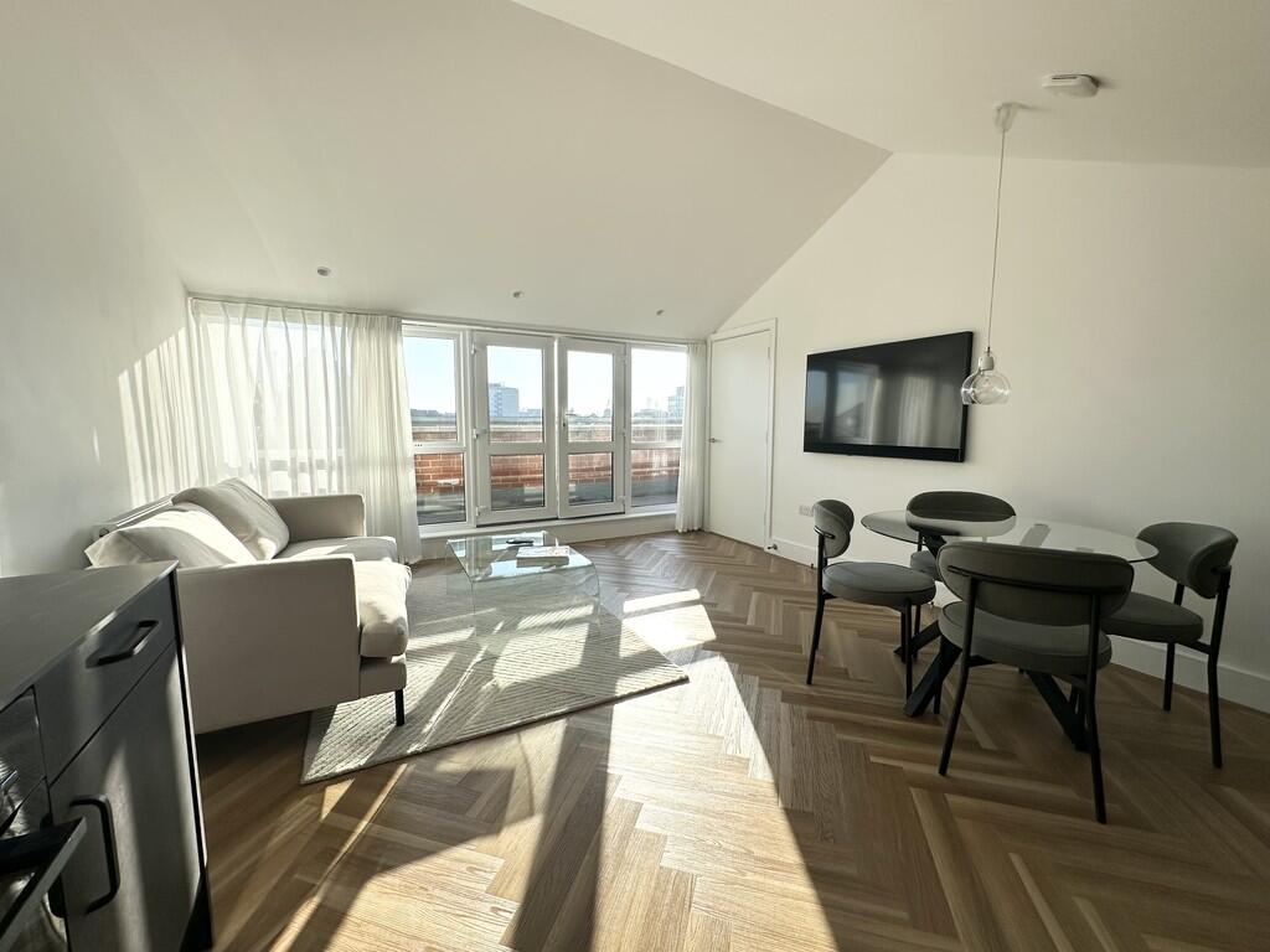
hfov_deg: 102.1
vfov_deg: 85.7
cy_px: 476
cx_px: 635
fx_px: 514
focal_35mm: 14
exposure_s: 1/647
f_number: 2.2
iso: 40
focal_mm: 2.22
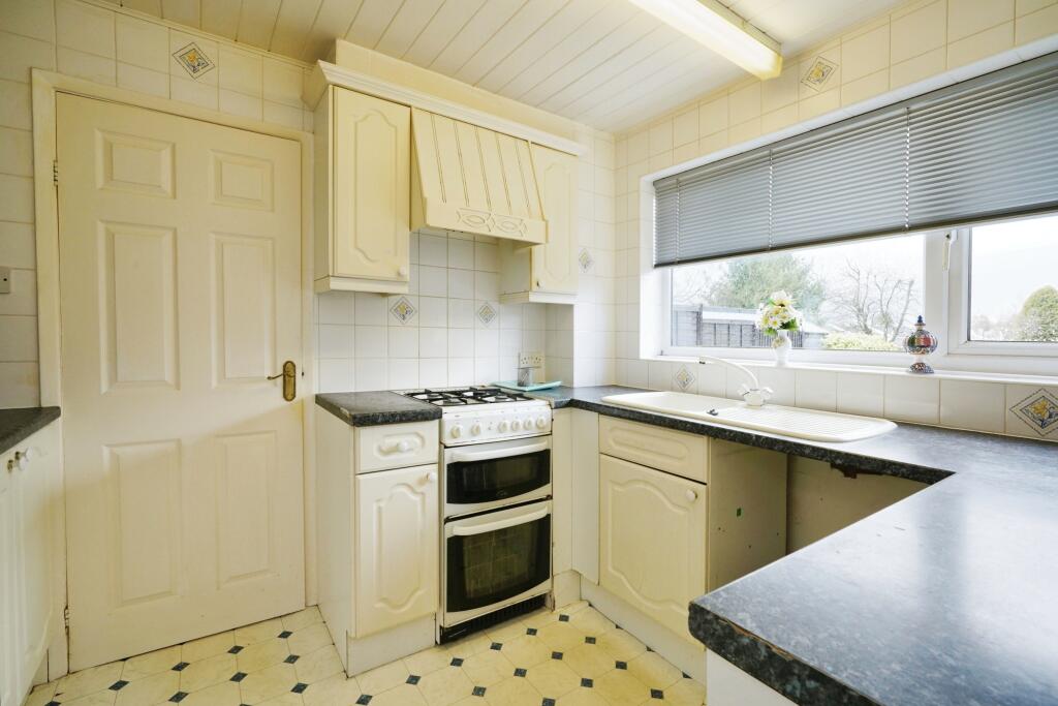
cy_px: 353
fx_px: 470
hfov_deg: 96.7
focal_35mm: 16
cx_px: 529
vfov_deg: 73.8
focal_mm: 16
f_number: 11
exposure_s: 1/50
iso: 1000
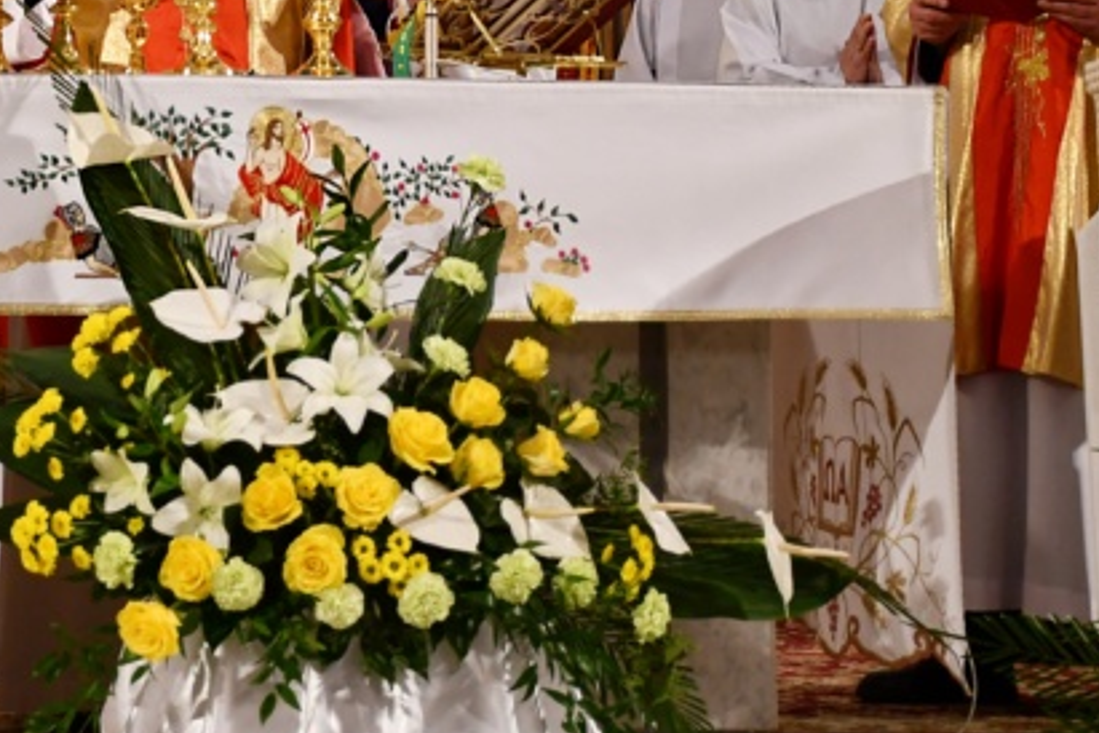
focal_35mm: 142
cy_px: 20
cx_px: 24
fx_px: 4335
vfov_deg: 9.6
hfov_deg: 14.2
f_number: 4.2
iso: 1000
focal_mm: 38
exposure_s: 1/125
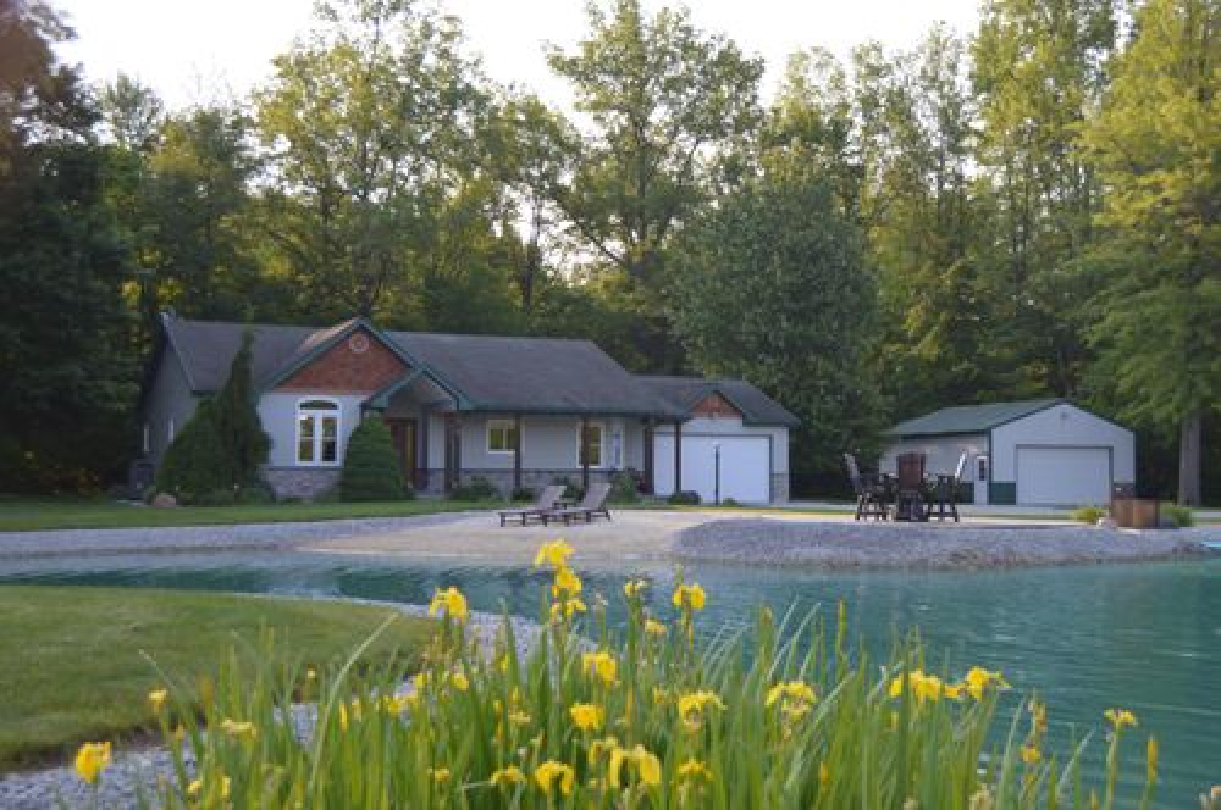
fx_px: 1524
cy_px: 405
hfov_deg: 43.7
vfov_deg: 29.8
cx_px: 610
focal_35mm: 45
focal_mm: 30
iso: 100
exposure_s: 1/200
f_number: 4.2
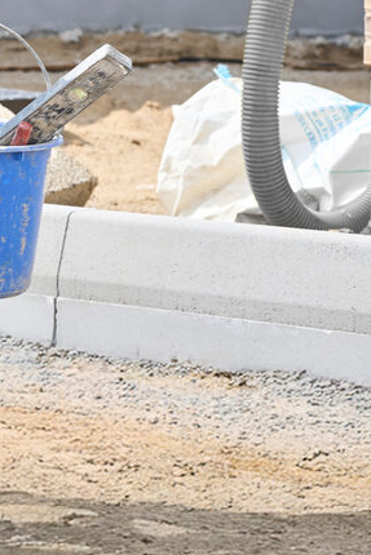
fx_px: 4124
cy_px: -62
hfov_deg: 5.1
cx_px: -180
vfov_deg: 7.7
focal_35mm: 267
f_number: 5.6
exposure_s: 1/250
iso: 100
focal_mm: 85
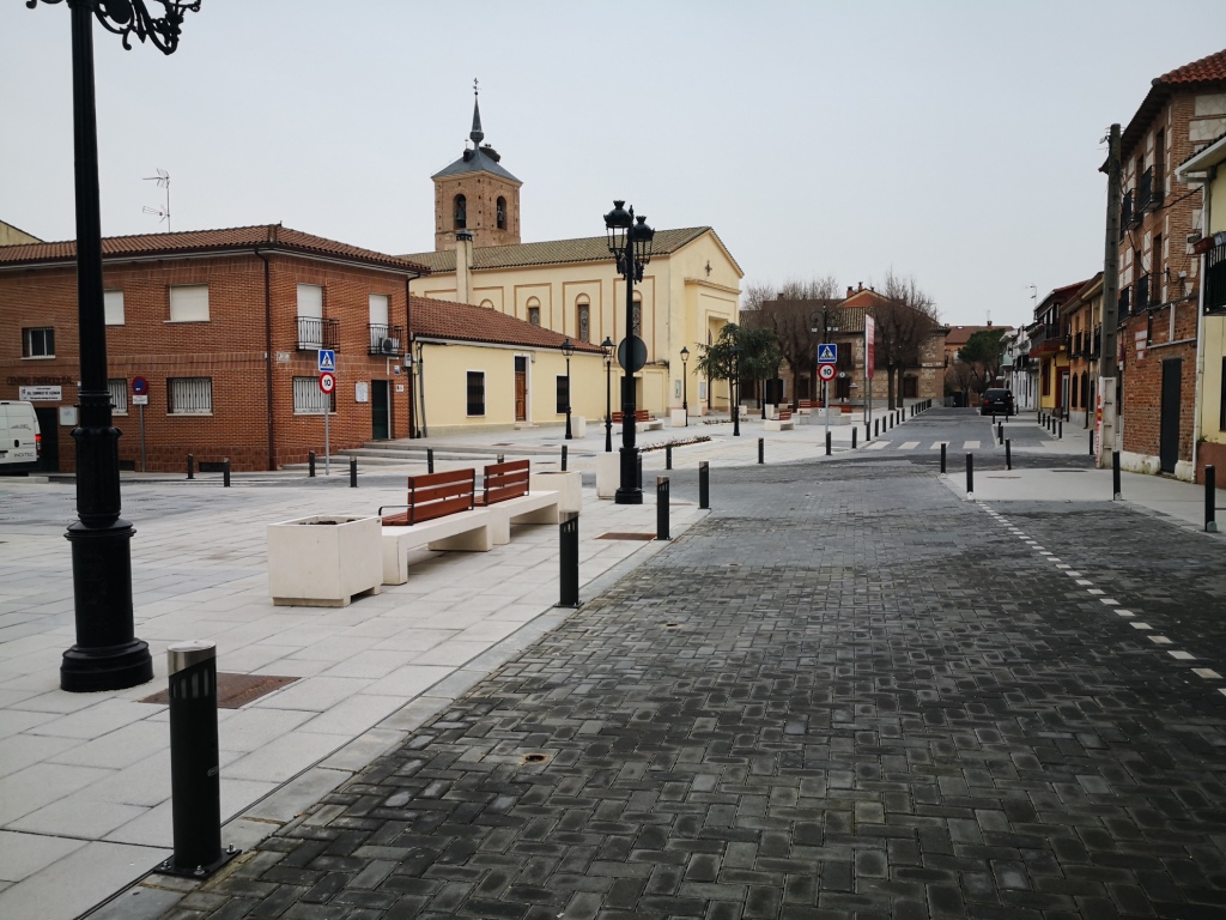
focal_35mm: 27
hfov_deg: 65.3
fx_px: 956
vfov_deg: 51.4
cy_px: 460
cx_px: 613
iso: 50
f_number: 1.6
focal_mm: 3.95
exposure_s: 1/120
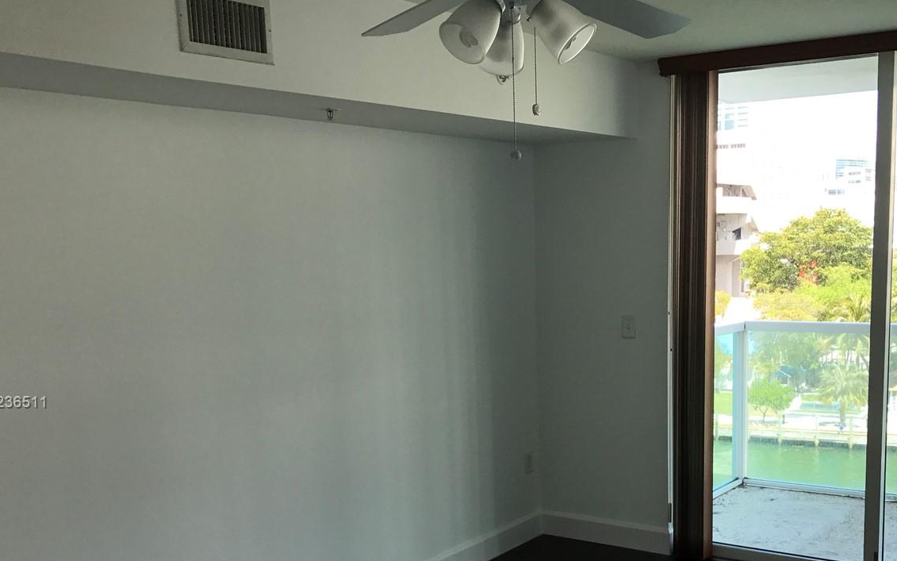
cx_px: 557
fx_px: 1027
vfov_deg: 30.2
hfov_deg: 46.8
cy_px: 403
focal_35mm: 42
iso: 20
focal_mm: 3.99
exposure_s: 1/247
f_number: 1.8
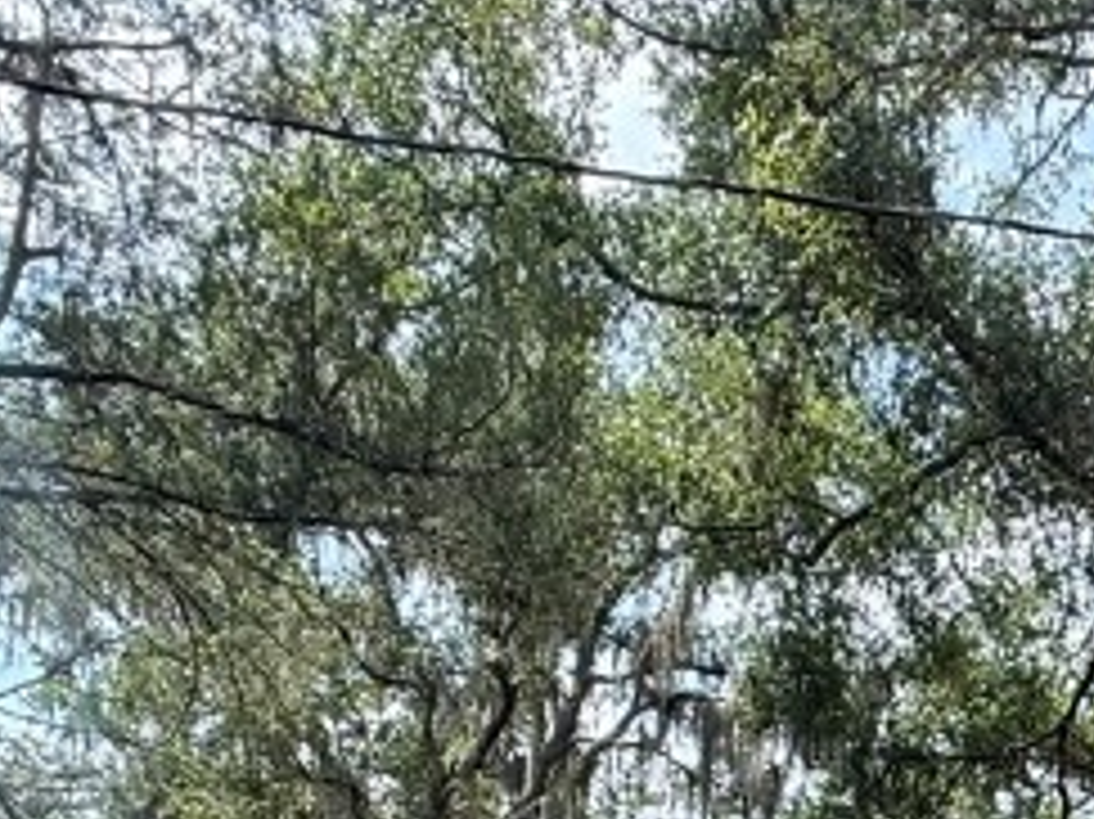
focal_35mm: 59
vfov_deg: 18.4
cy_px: 1544
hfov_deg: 30.4
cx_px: 1089
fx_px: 1864
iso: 64
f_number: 2.2
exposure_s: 1/535
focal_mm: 2.22
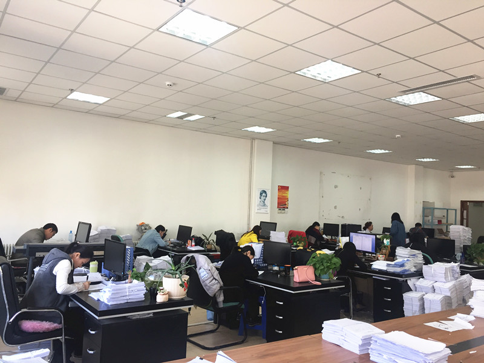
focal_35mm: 29
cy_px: 182
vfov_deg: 48.2
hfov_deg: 61.7
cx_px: 242
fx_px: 405
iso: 32
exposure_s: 1/33
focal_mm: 4.15
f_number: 2.2
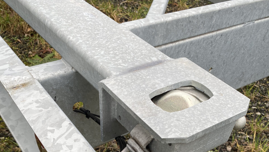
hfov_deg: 52.8
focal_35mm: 38
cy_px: 179
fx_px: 271
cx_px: 134
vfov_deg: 27.6
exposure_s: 1/330
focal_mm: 4.25
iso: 32
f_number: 1.8
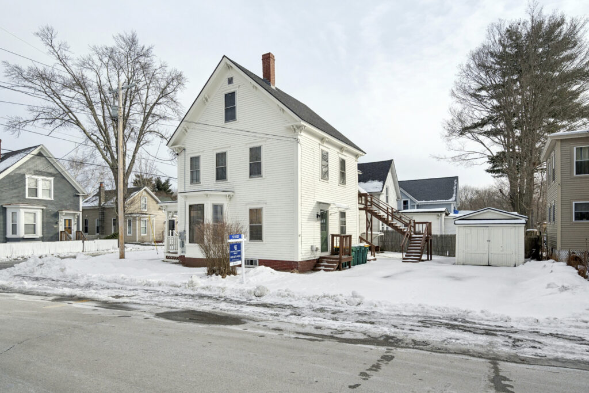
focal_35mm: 20
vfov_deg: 61.9
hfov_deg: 84.0
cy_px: 196
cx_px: 294
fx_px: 327
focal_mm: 20
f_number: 8
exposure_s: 1/1600
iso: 800
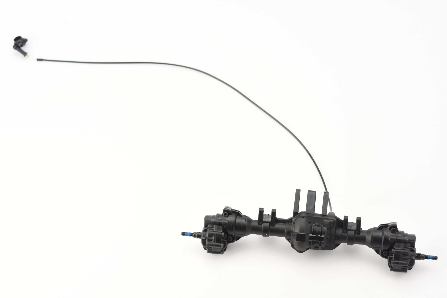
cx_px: 224
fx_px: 1056
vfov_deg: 16.1
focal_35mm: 85
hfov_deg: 23.9
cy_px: 149
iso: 800
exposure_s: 1/100
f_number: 8
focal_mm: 85
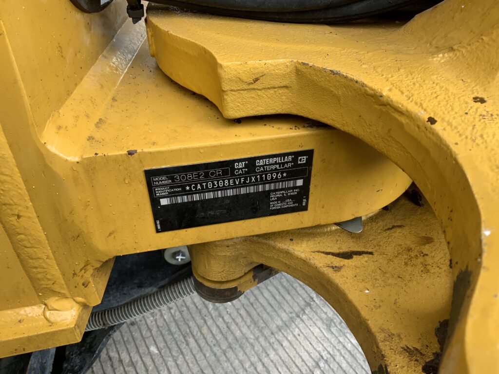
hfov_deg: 61.7
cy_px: 187
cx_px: 250
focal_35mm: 29
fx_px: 418
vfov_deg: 48.2
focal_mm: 3
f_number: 1.8
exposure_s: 1/202
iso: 16
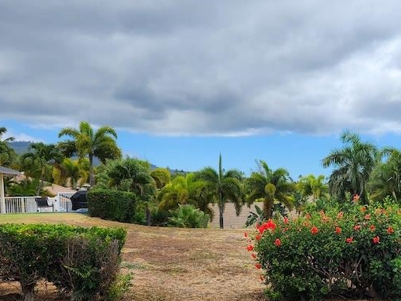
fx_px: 521
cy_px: 222
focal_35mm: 45
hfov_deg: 40.4
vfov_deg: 31.7
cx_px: 321
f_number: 1.8
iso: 20
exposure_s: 1/1571
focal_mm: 5.4
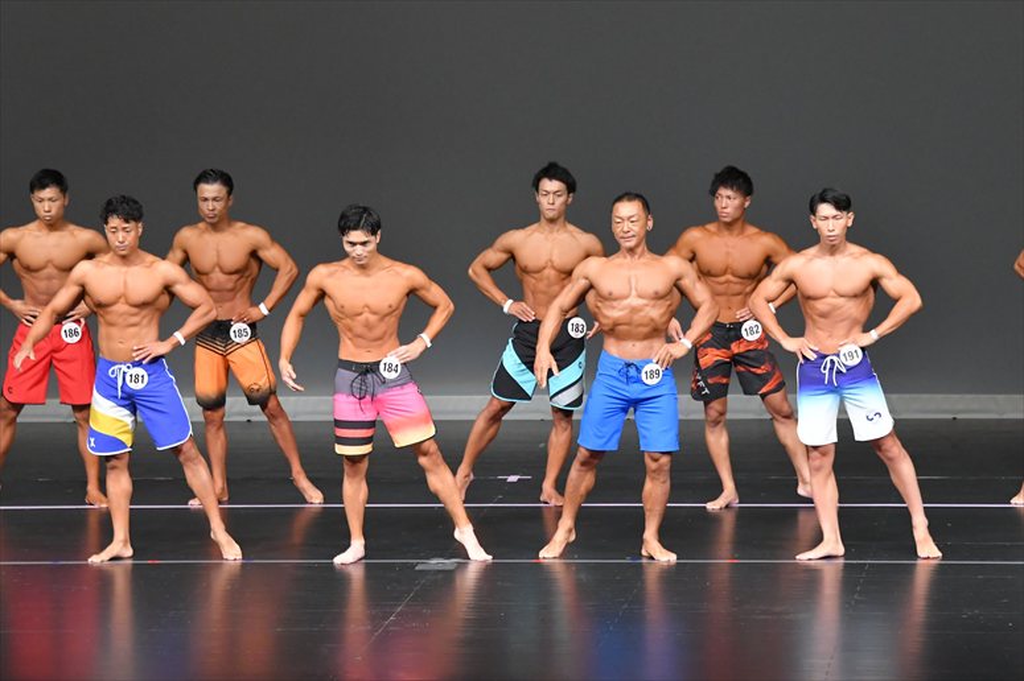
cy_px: 340
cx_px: 512
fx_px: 5743
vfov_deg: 6.8
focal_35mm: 202
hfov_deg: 10.2
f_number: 5.6
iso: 5000
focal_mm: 135
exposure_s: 1/400
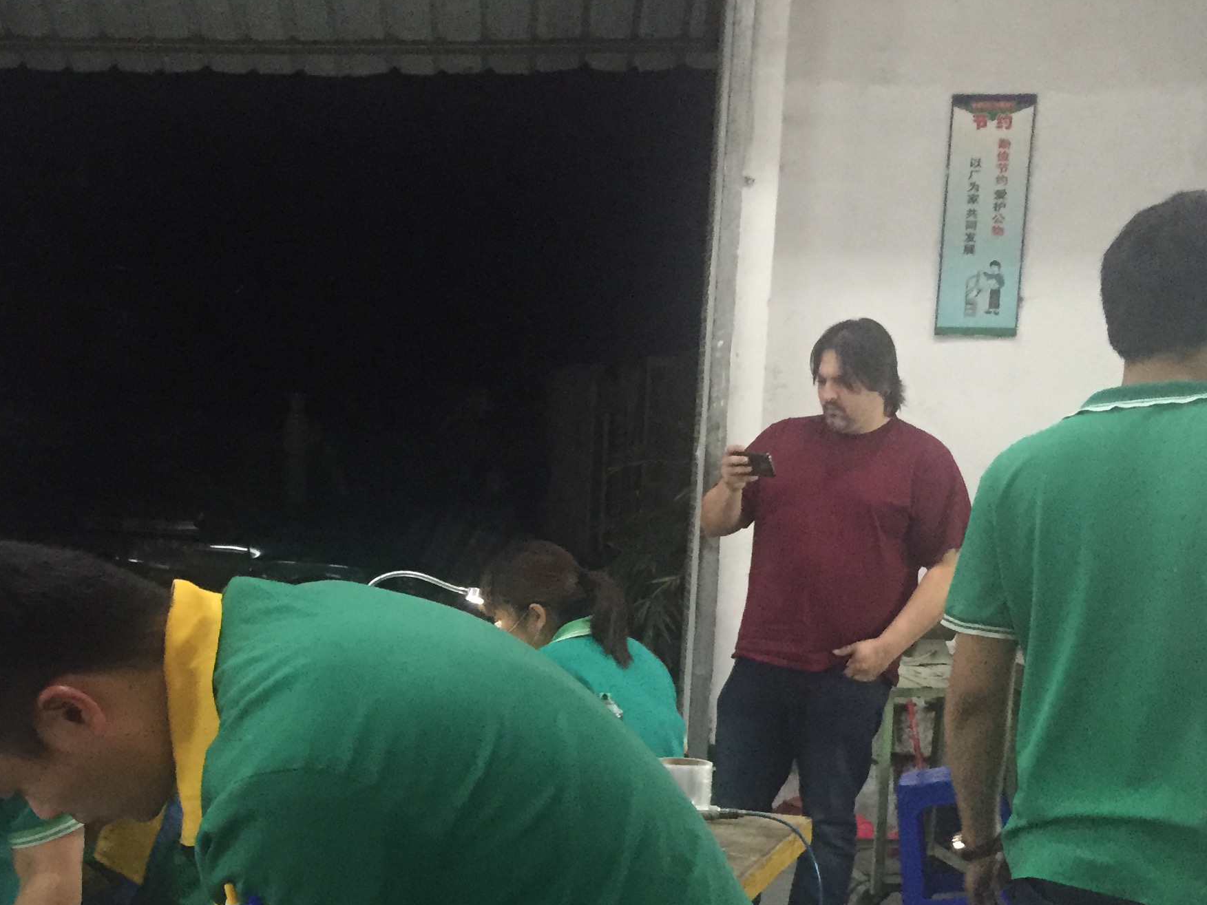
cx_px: 337
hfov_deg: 34.9
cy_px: 747
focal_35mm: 54
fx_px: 1883
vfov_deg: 26.4
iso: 250
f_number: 2.2
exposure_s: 1/30
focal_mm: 4.15
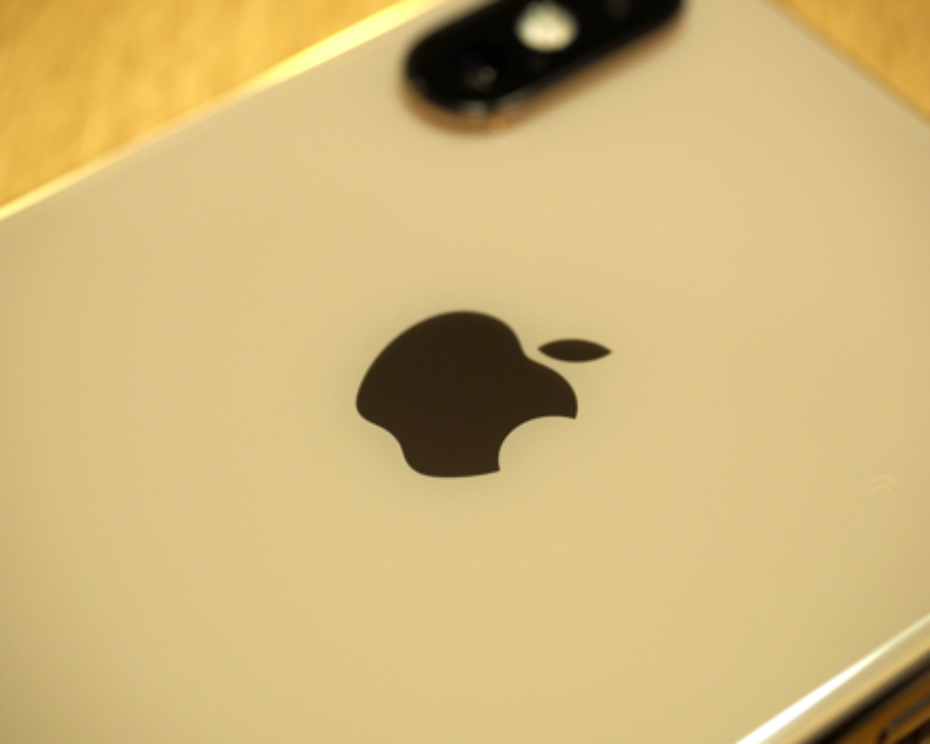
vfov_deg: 18.3
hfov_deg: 22.7
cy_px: 371
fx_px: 2313
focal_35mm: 84
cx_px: 478
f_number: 4
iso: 640
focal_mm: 40
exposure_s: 1/100
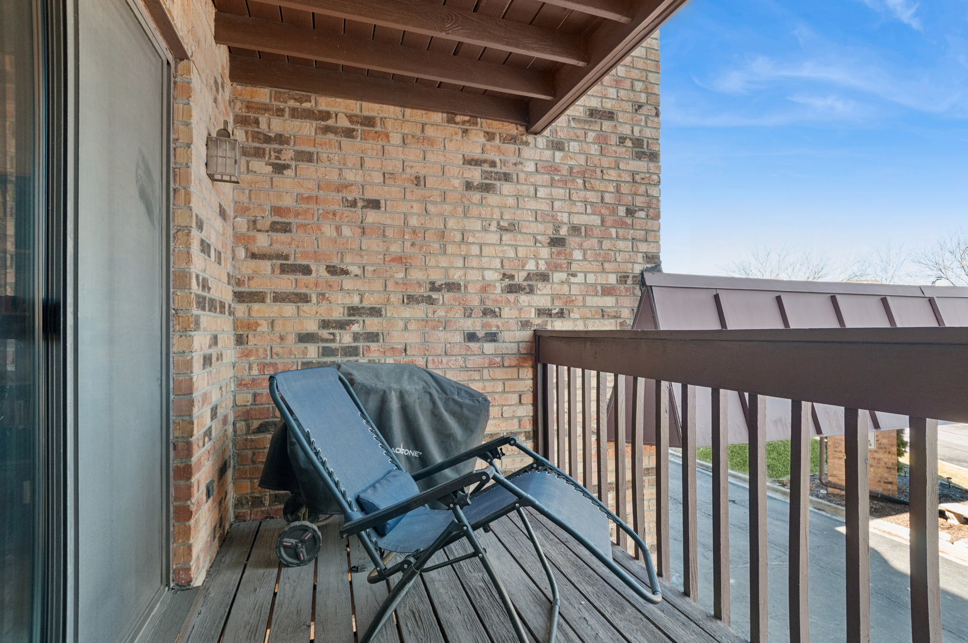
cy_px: 322
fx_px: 483
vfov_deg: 67.2
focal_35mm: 18
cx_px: 484
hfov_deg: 90.1
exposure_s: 1/20
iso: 250
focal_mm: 12
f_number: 8
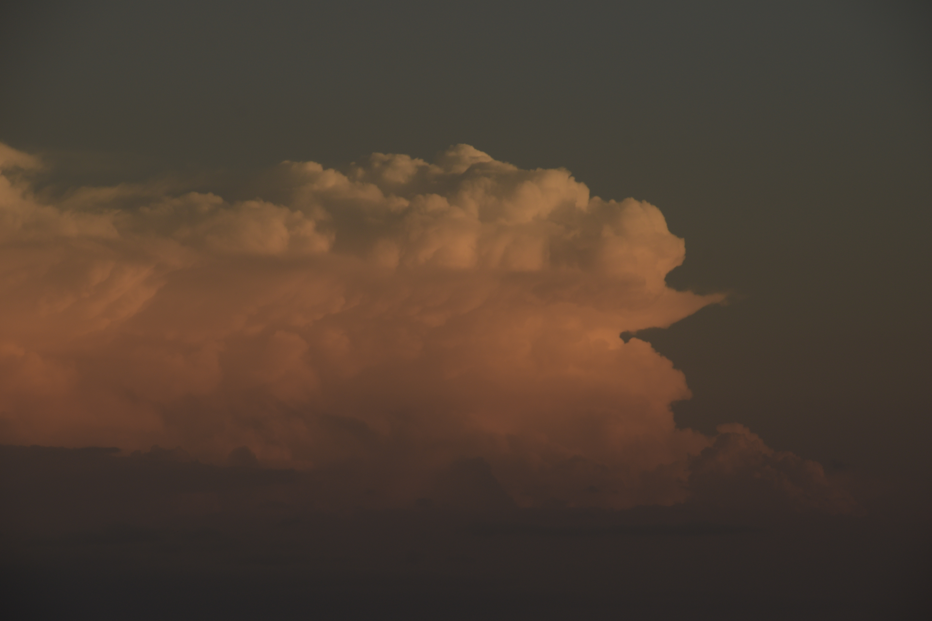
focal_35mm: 218
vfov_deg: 6.3
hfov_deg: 9.5
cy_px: 310
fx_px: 5630
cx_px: 466
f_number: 11
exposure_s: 1/125
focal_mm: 145
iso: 100
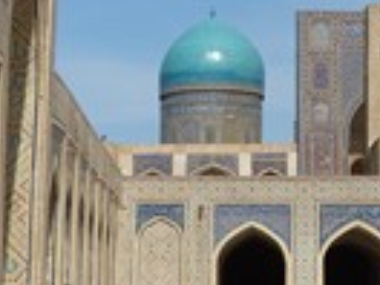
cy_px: 14
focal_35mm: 149
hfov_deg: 12.9
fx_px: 1636
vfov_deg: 9.9
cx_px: 469
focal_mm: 8.7
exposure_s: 1/1300
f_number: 4.5
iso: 100
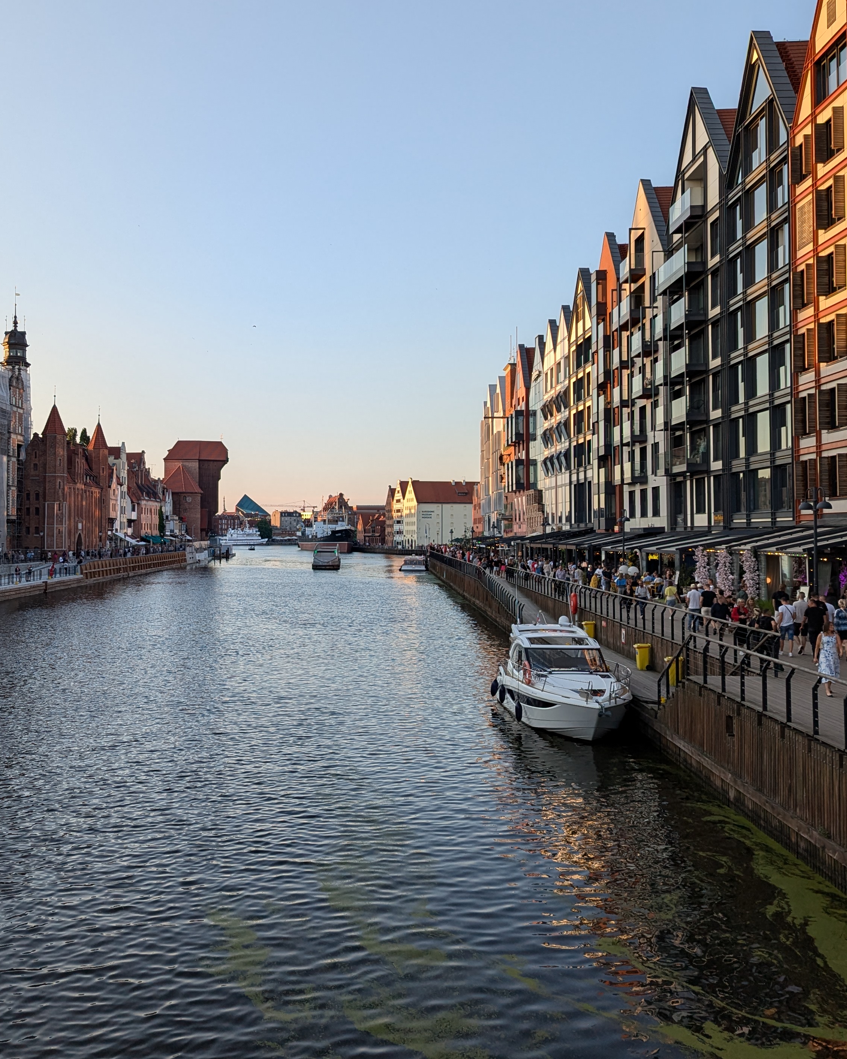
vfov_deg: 52.8
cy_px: 490
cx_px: 274
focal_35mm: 34
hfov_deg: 42.7
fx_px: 1065
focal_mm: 6.81
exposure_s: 1/539
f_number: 1.85
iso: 42
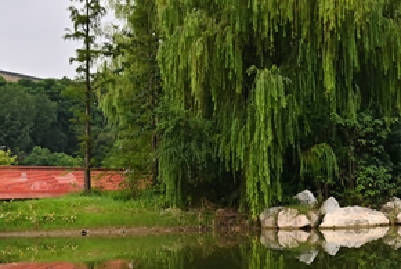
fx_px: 1383
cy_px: 298
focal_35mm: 124
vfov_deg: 10.9
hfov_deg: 16.4
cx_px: 318
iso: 200
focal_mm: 30
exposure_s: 1/200
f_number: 7.1
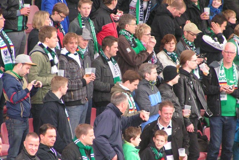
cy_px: 73
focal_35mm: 430
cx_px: 118
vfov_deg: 3.2
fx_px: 2854
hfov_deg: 4.8
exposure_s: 1/400
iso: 200
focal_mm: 54.2
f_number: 3.5
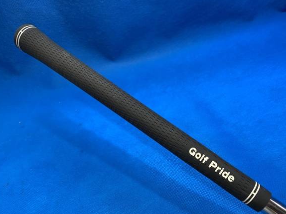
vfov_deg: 48.1
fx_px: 240
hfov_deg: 61.7
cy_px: 117
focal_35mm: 29
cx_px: 139
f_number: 1.8
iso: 100
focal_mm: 4.25
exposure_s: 1/60
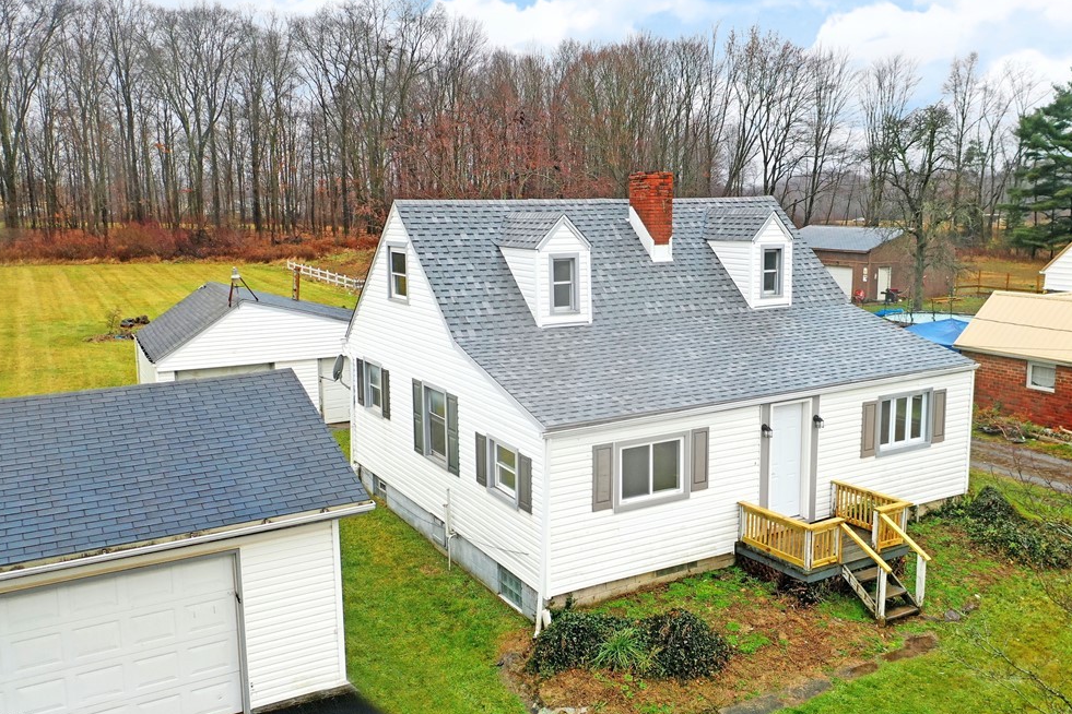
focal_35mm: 31
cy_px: 345
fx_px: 923
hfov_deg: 60.3
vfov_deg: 42.3
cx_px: 558
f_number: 3.2
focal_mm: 10.26
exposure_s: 1/50
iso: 100
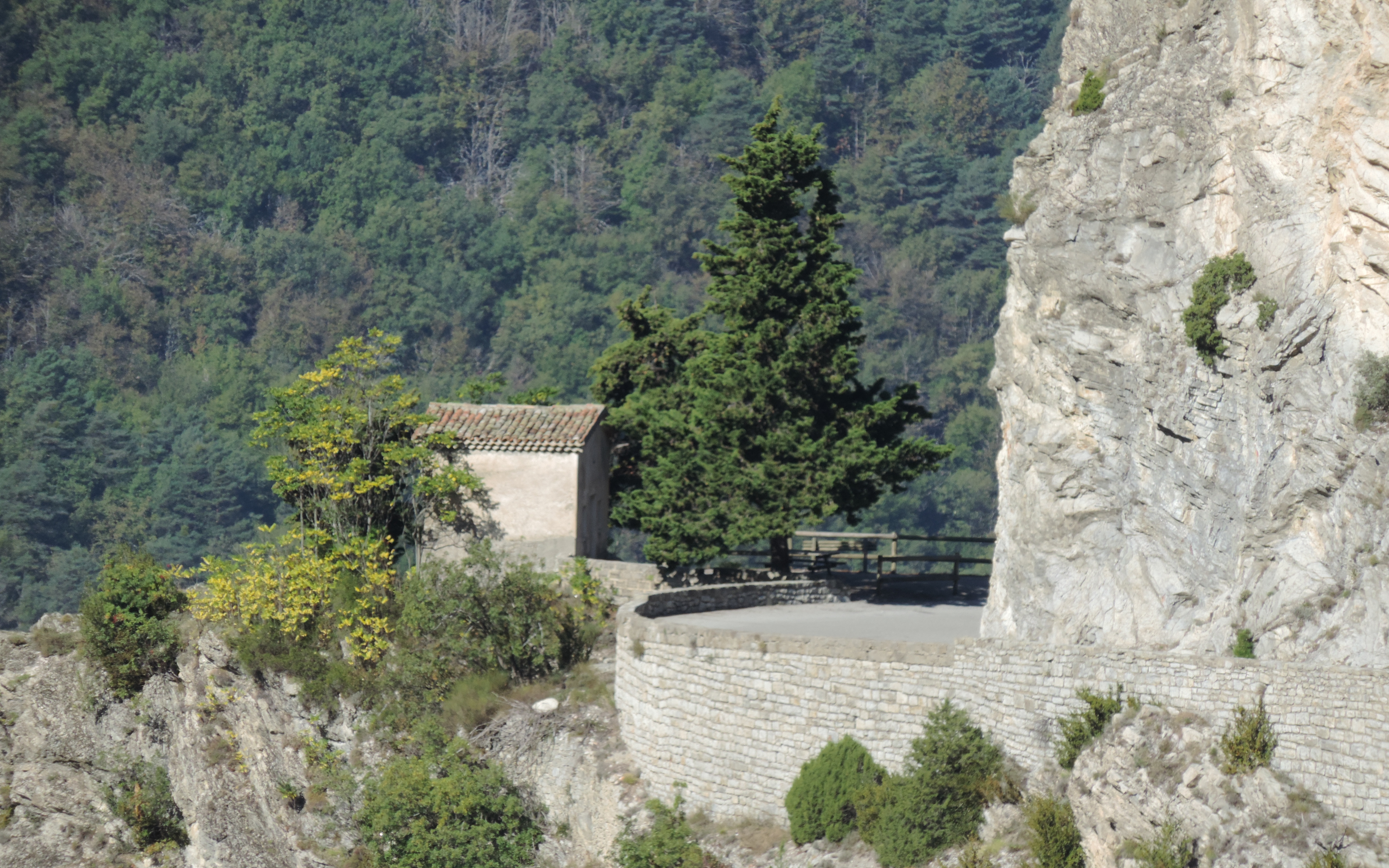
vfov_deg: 2.2
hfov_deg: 3.6
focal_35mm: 584
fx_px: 22107
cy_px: 483
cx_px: 695
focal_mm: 98.1
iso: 80
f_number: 4.9
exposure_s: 1/400
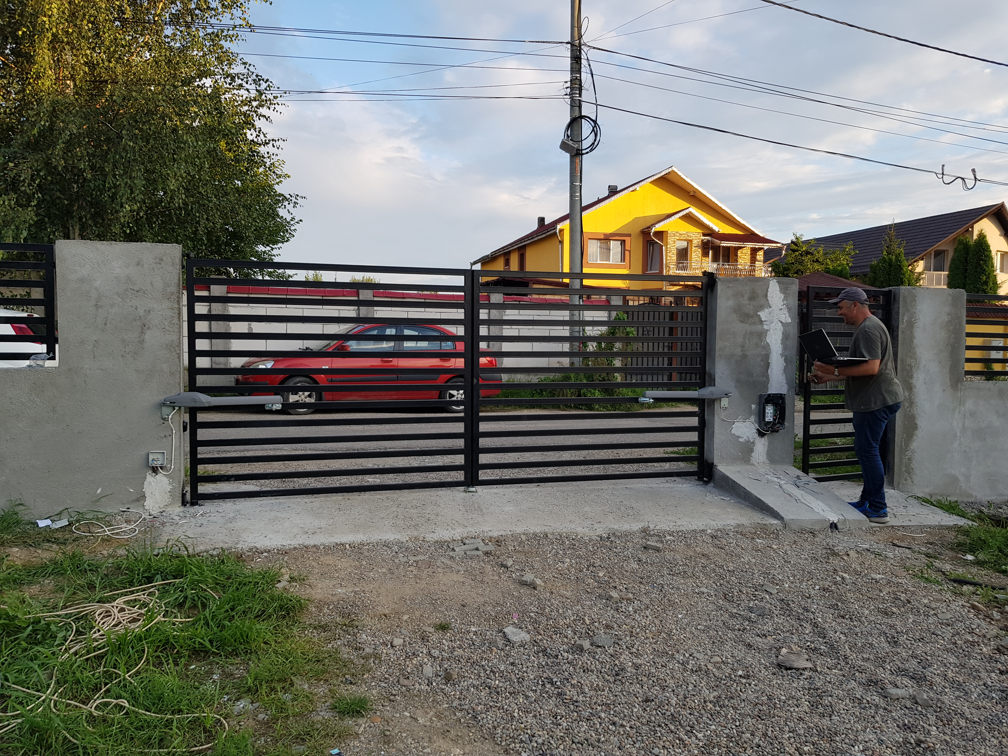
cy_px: 378
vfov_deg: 53.1
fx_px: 757
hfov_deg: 67.3
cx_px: 504
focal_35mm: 26
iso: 40
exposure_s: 1/430
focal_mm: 4.3
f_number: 1.7
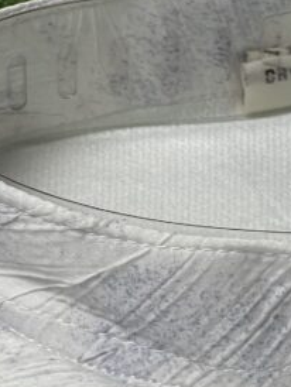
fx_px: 2787
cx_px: 398
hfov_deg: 5.9
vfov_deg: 7.8
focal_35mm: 249
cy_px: 542
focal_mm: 7.5
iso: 32
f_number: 2.2
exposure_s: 1/100
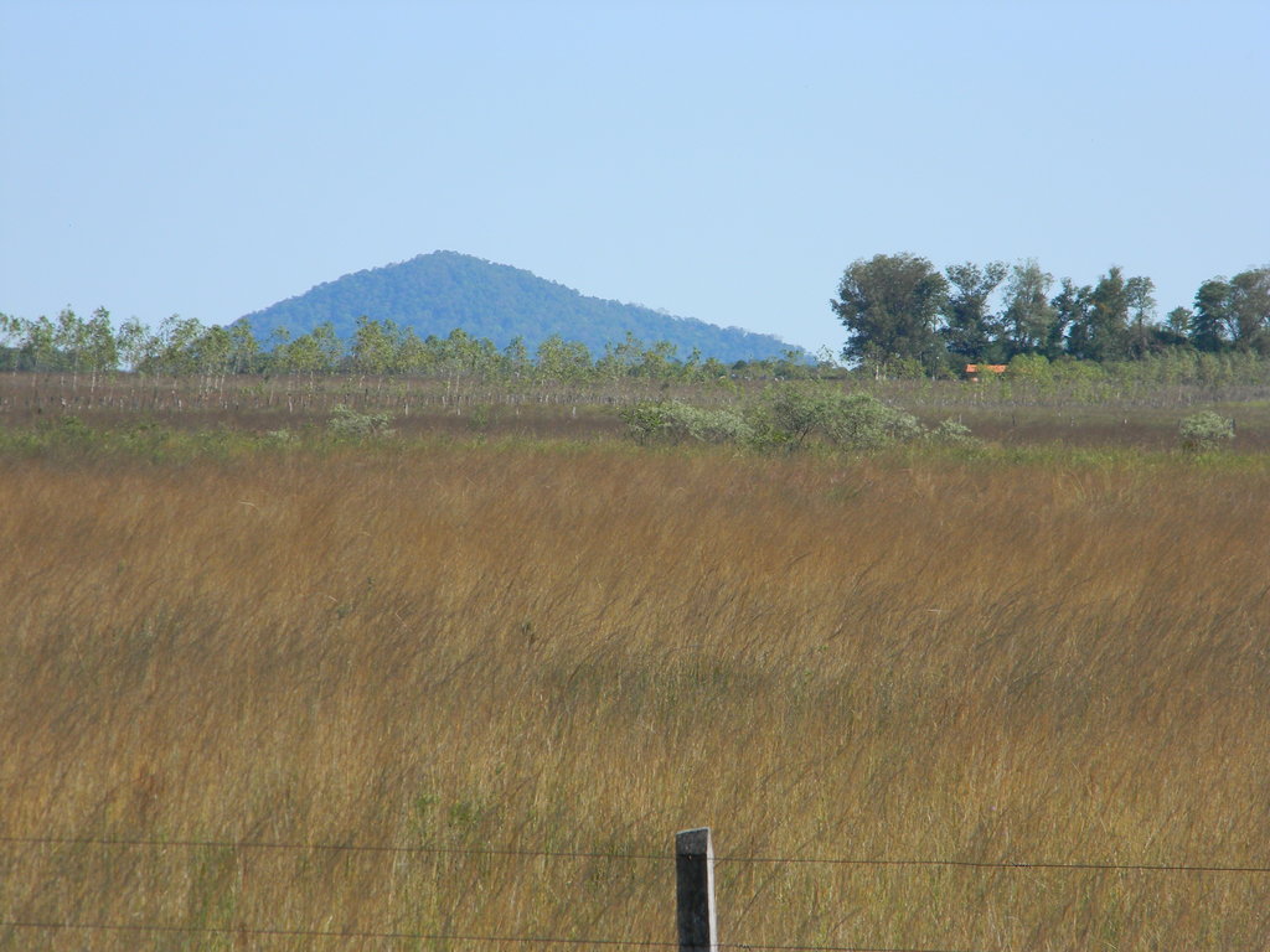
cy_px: 476
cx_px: 635
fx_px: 8292
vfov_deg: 6.6
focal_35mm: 226
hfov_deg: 8.8
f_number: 5.4
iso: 80
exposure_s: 1/346
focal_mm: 41
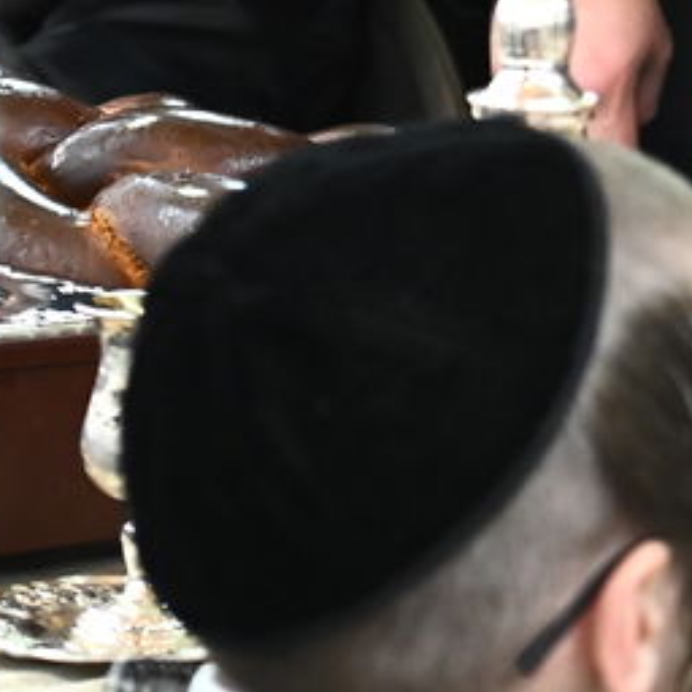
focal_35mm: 232
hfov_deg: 7.2
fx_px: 5247
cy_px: -124
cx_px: 1552
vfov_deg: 7.5
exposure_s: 1/200
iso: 5000
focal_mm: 50
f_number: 4
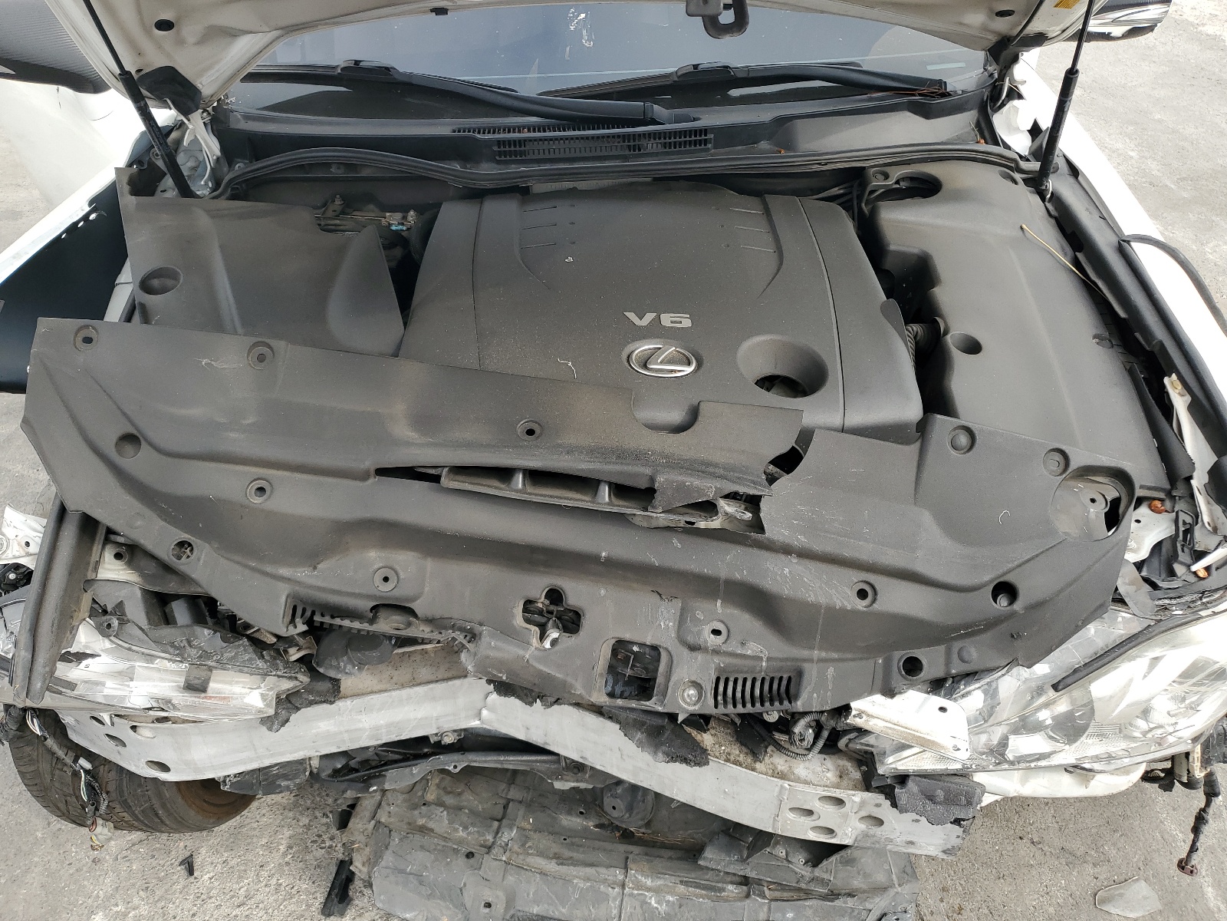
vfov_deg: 53.1
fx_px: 922
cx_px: 614
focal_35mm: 26
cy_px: 460
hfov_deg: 67.3
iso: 50
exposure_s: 1/1000
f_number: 1.5
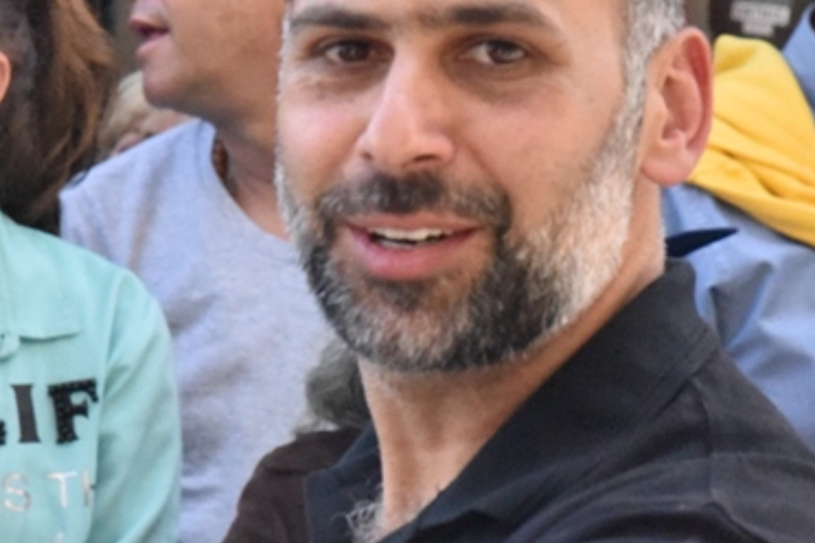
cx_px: 291
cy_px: 174
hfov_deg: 6.2
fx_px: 7470
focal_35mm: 330
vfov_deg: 4.2
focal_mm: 120
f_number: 10
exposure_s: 1/1600
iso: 6400
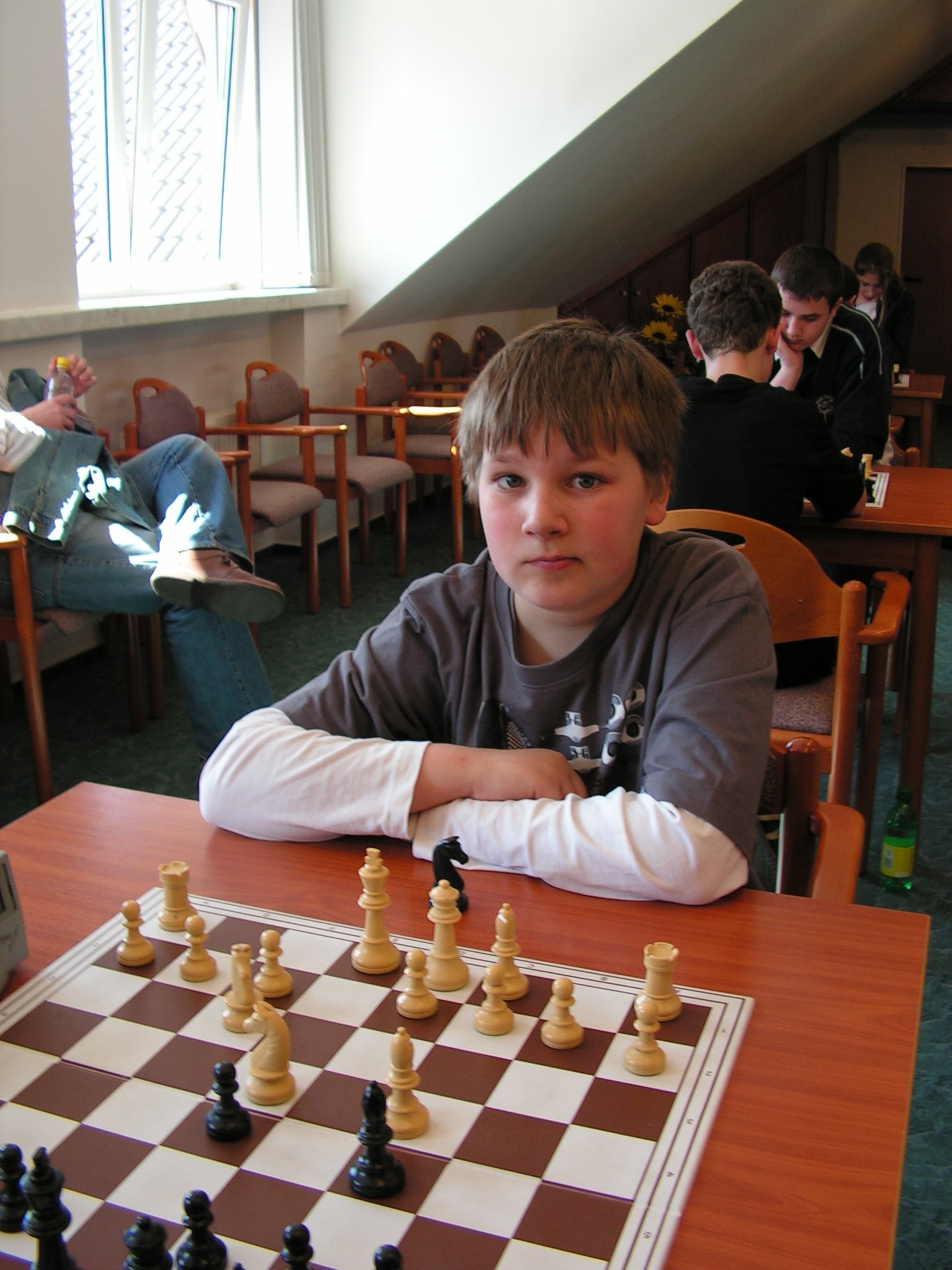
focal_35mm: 36
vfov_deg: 51.4
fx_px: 1320
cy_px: 635
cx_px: 476
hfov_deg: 39.7
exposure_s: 1/50
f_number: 3.2
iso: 80
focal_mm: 6
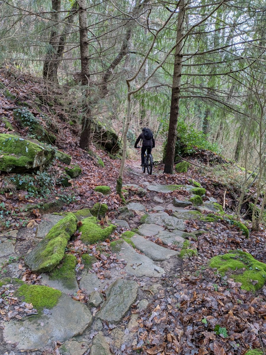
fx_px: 246
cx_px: 133
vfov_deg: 71.6
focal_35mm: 24
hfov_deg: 56.8
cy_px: 178
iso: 39
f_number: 1.7
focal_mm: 4.53
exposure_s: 1/348
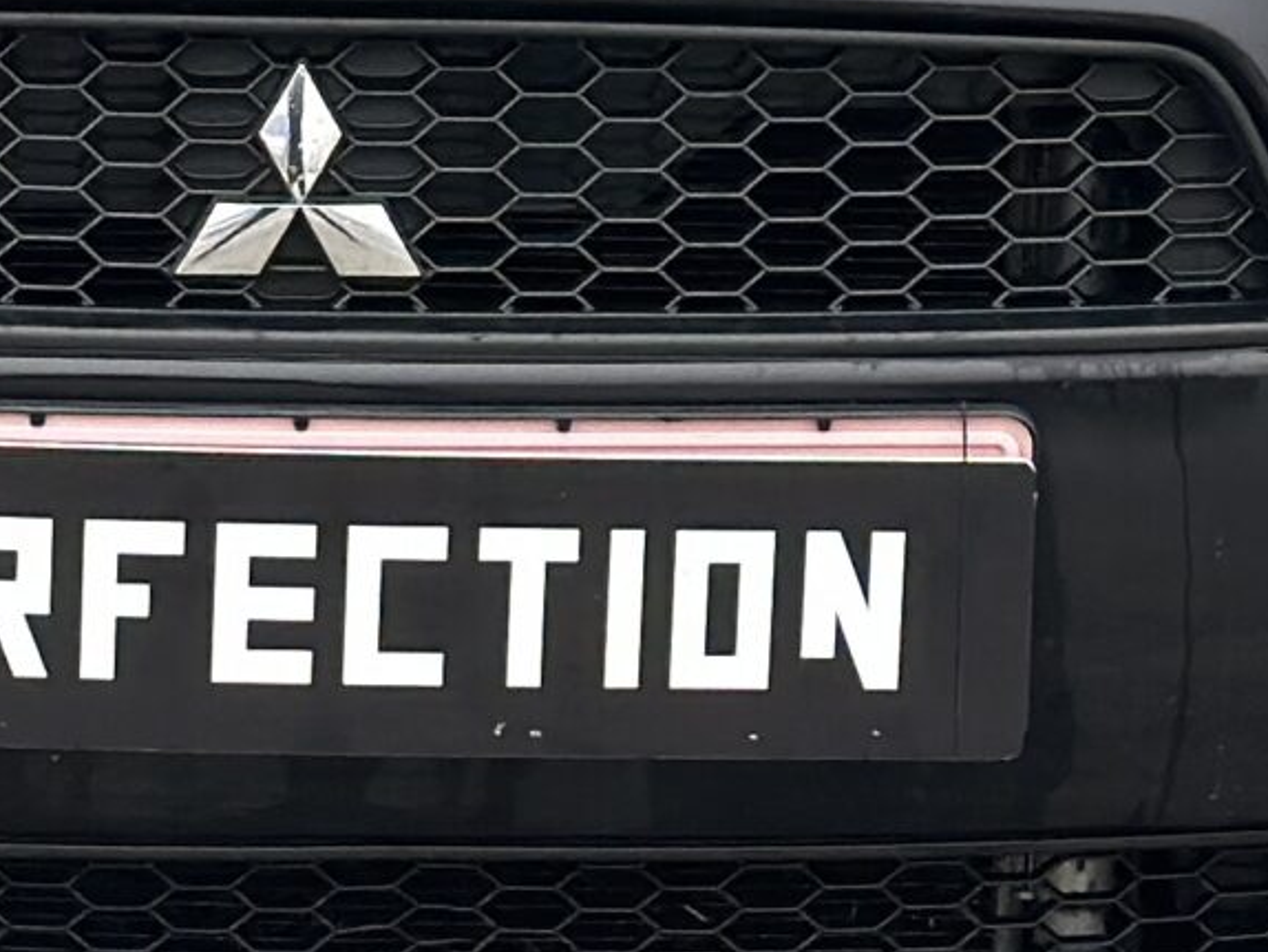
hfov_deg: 9.2
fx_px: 7842
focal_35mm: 214
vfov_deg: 6.9
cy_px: -382
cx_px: 329
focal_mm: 6.86
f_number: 1.78
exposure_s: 1/1000
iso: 80
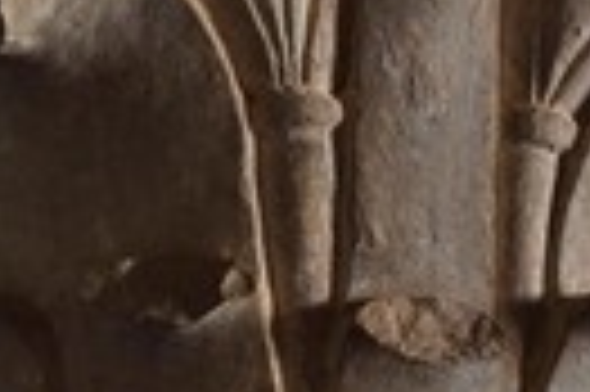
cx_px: 387
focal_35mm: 154
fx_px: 2521
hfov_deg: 13.3
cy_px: 293
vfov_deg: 8.9
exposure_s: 1/50
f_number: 4.5
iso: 1600
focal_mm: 48
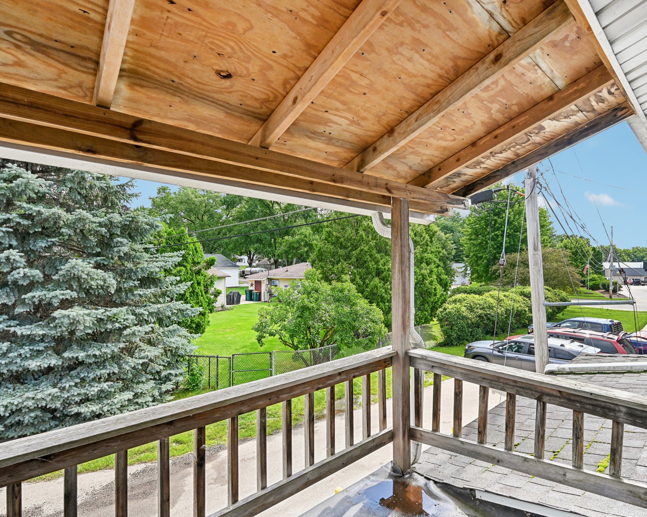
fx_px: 306
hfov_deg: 93.1
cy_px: 258
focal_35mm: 16
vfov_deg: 80.4
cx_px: 330
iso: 400
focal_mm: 14
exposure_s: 1/250
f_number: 8
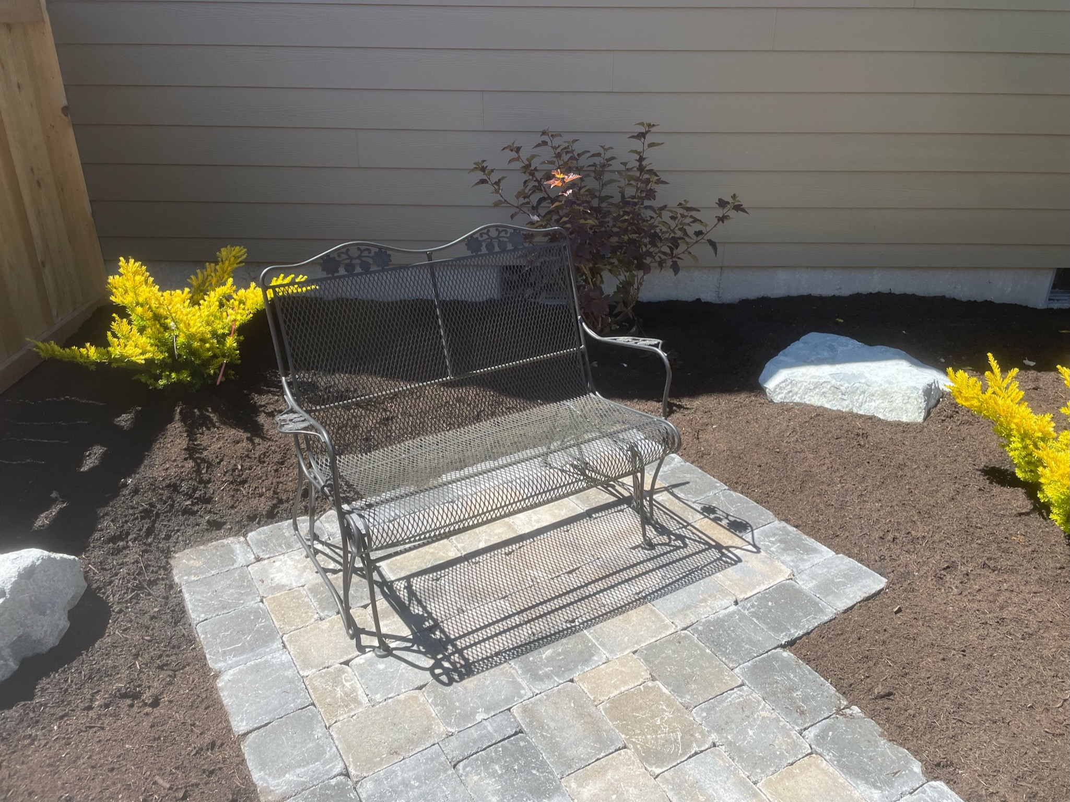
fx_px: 804
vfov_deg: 53.0
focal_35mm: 26
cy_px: 401
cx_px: 535
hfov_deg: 67.3
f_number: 1.6
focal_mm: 4.2
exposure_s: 1/1689
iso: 32
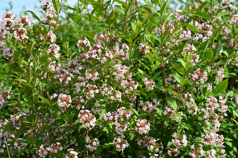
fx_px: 463
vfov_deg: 19.4
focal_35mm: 70
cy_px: 79
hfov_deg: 28.9
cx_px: 119
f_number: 6.3
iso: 100
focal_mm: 70
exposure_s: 1/320
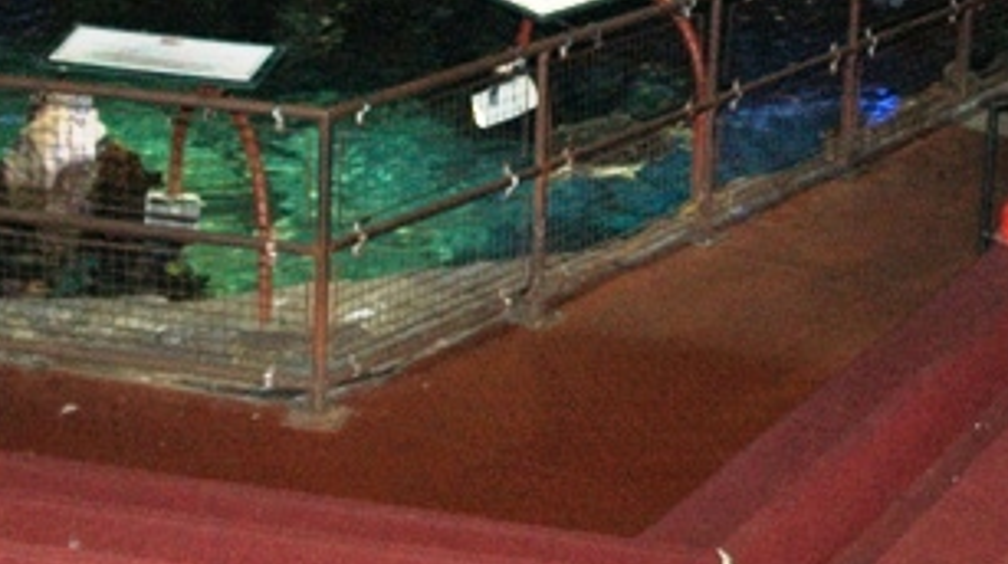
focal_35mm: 82
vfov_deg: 14.4
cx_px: 634
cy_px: -36
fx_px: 2190
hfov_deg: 25.8
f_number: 5
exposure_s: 1/60
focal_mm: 28
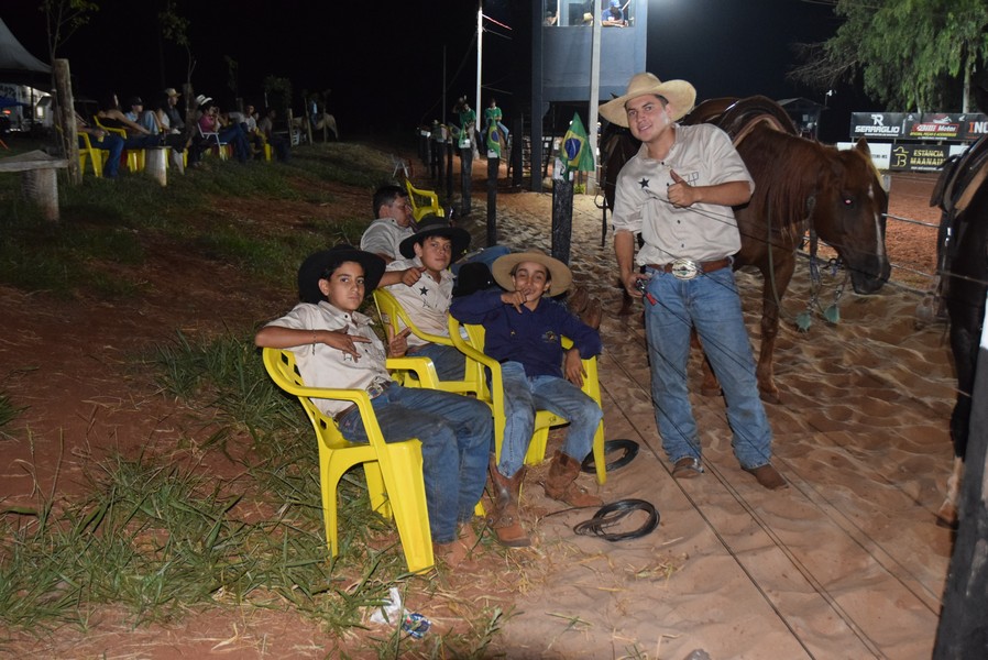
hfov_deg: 53.1
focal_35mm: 36
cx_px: 494
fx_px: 989
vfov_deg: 36.9
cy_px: 330
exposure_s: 1/60
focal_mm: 24
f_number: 3.8
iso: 3200
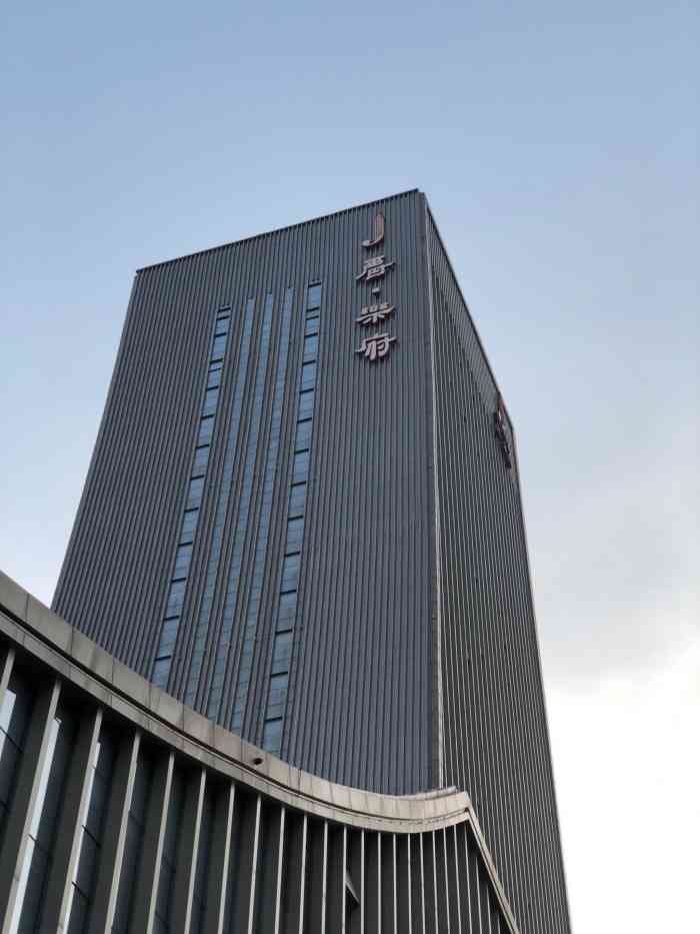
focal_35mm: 52
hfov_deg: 28.0
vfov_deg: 36.8
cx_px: 350
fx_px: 1402
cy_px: 467
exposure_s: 1/254
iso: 16
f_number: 2.4
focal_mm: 6
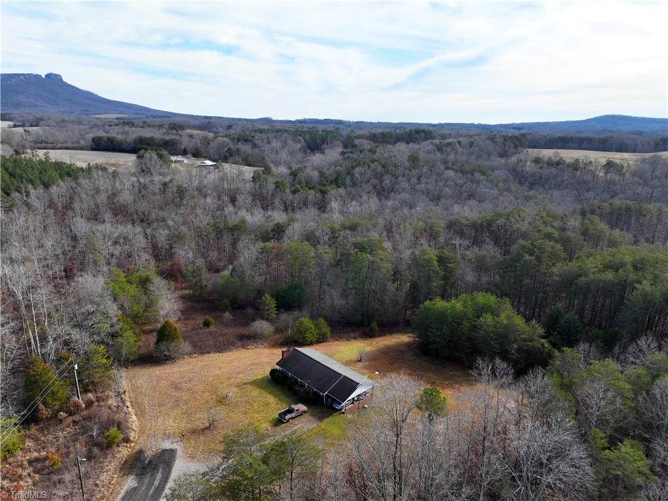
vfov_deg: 56.8
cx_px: 334
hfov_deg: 71.6
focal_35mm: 24
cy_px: 250
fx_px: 463
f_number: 2.8
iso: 340
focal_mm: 12.3
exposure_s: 1/240
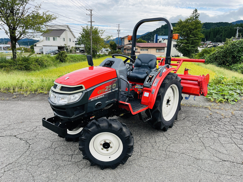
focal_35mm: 26
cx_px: 122
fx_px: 183
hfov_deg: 67.3
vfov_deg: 53.1
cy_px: 91
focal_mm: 5.1
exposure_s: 1/639
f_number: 1.6
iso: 50
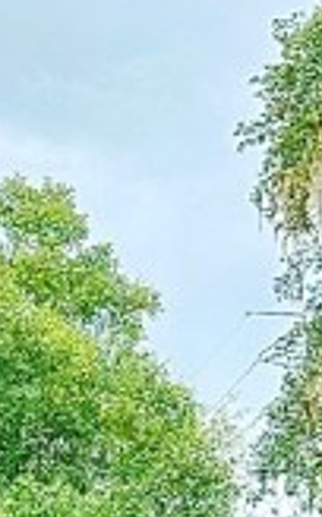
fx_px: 2240
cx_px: -751
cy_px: 612
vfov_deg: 12.9
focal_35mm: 159
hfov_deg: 7.1
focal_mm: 6.86
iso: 80
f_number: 1.78
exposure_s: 1/2155
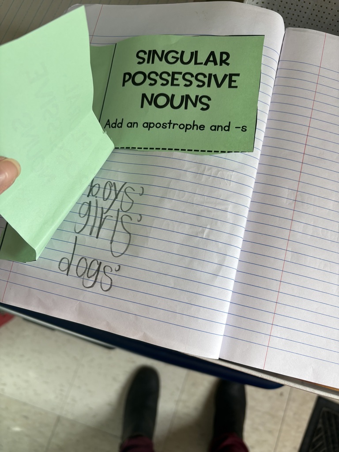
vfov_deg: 67.3
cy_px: 226
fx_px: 339
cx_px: 170
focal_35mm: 26
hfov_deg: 53.1
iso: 50
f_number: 1.6
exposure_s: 1/120
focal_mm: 5.96
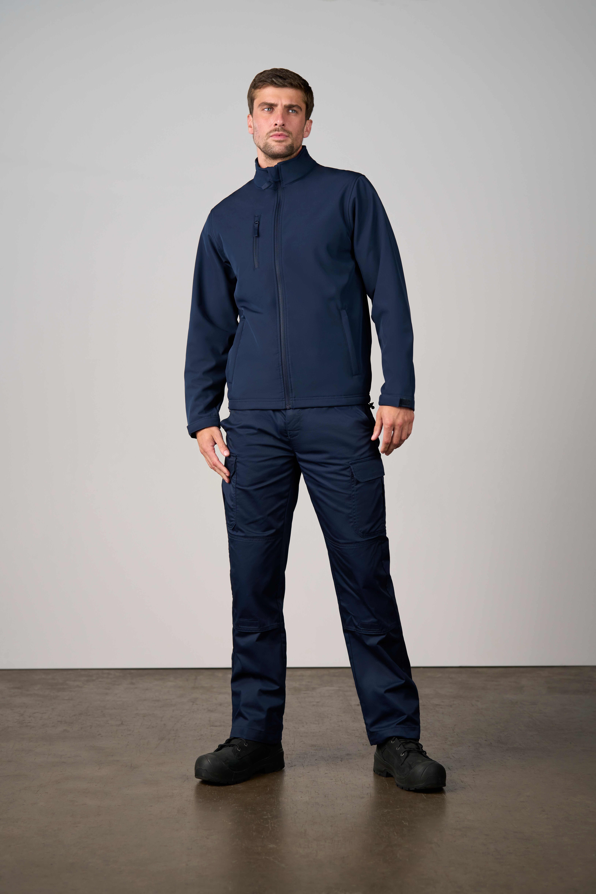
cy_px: 447
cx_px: 298
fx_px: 1241
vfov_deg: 39.6
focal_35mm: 50
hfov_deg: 27.0
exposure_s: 1/160
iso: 500
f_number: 3.5
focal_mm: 50
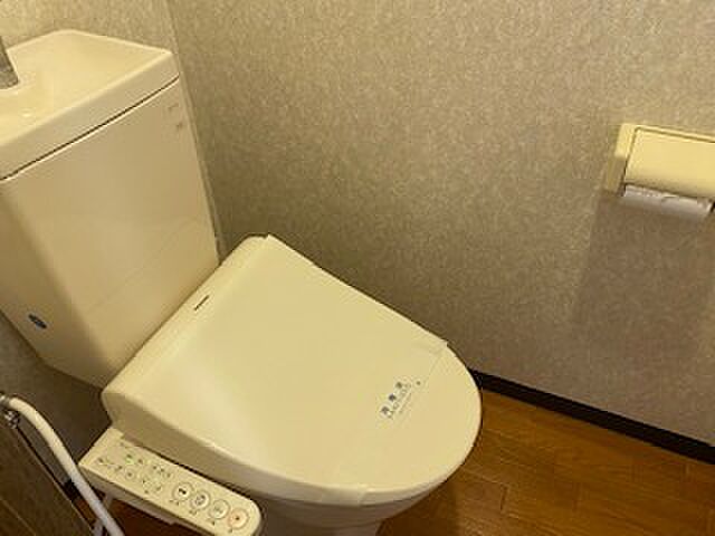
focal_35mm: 26
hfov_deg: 67.3
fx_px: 537
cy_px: 268
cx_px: 358
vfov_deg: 53.1
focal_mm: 4.25
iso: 250
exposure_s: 1/50
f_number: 1.8
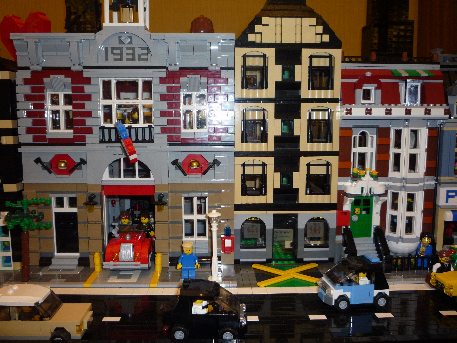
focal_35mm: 30
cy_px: 172
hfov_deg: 60.0
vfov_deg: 46.8
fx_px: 396
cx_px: 228
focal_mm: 5.2
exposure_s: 1/30
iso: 100
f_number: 3.3
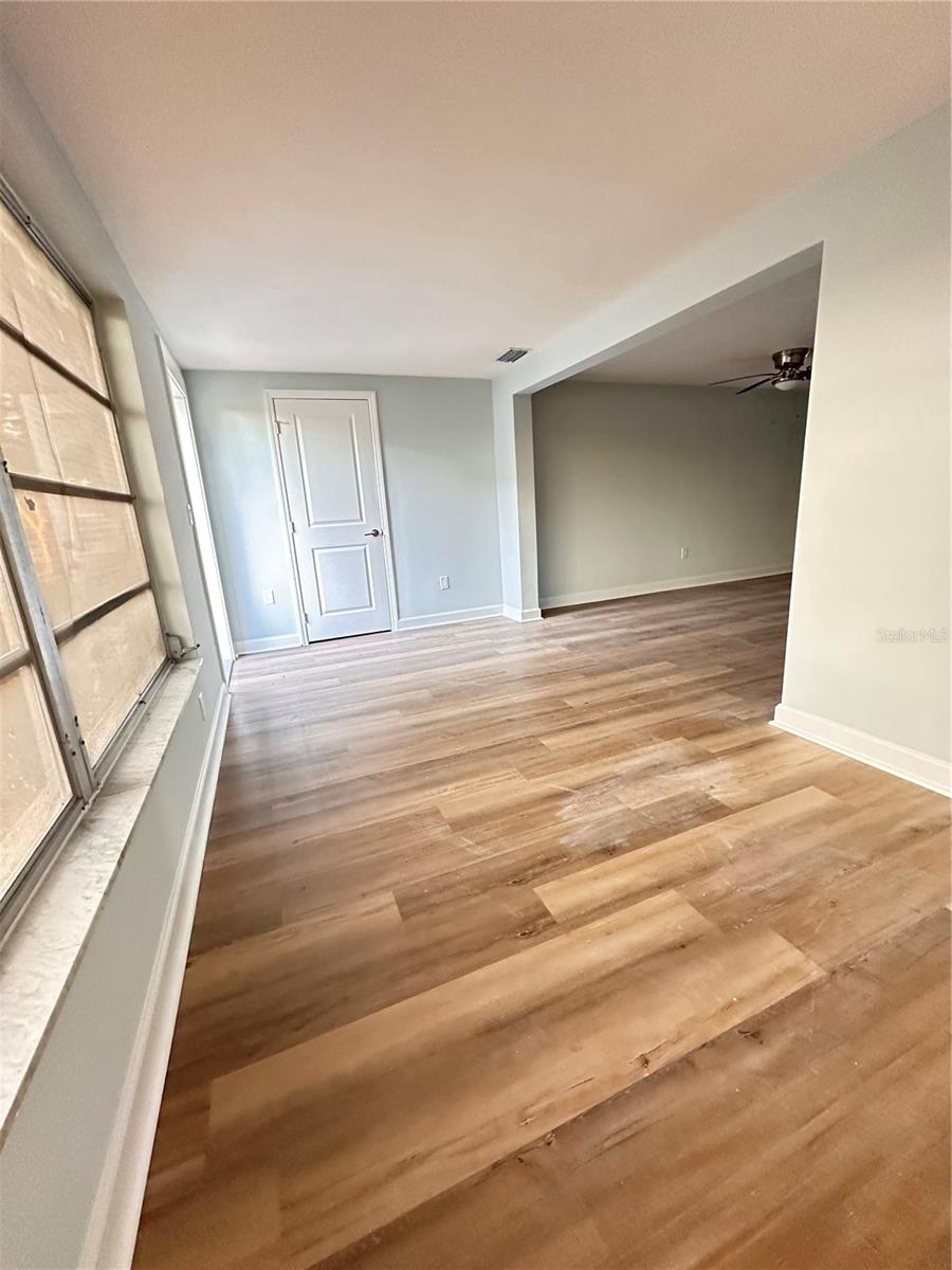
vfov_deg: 102.1
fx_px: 513
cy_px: 635
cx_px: 476
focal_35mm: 14
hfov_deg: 85.7
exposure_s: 1/60
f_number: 2.2
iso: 800
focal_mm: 2.22
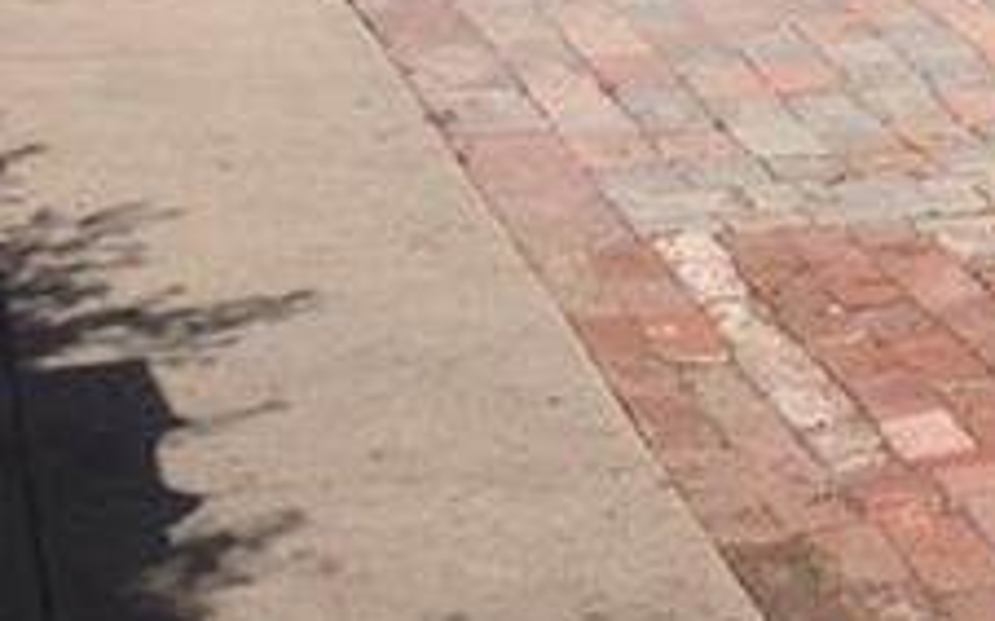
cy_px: -881
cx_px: 1057
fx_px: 4553
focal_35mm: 168
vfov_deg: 7.3
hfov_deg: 12.3
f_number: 2.4
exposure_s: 1/1890
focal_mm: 4.28
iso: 50
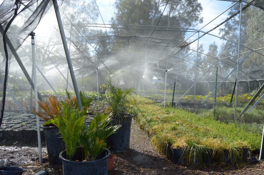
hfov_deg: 67.4
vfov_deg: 47.9
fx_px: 198
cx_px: 132
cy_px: 88
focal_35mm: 27
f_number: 9
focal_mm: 18
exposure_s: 1/200
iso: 400
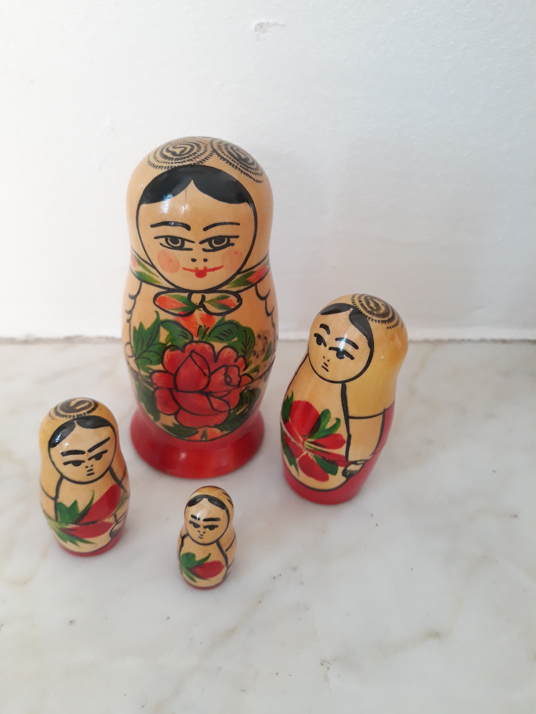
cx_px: 268
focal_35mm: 27
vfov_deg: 65.3
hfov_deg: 51.4
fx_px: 557
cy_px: 357
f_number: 1.7
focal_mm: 3.71
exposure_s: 1/50
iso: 200
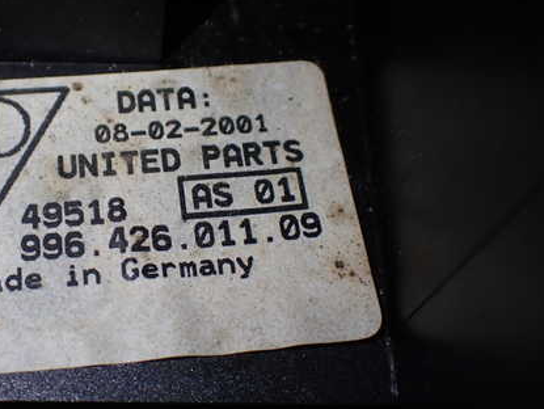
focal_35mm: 52
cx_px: 155
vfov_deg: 28.1
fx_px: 818
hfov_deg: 36.2
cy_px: 204
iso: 160
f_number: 2.5
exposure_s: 1/160
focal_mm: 6.37
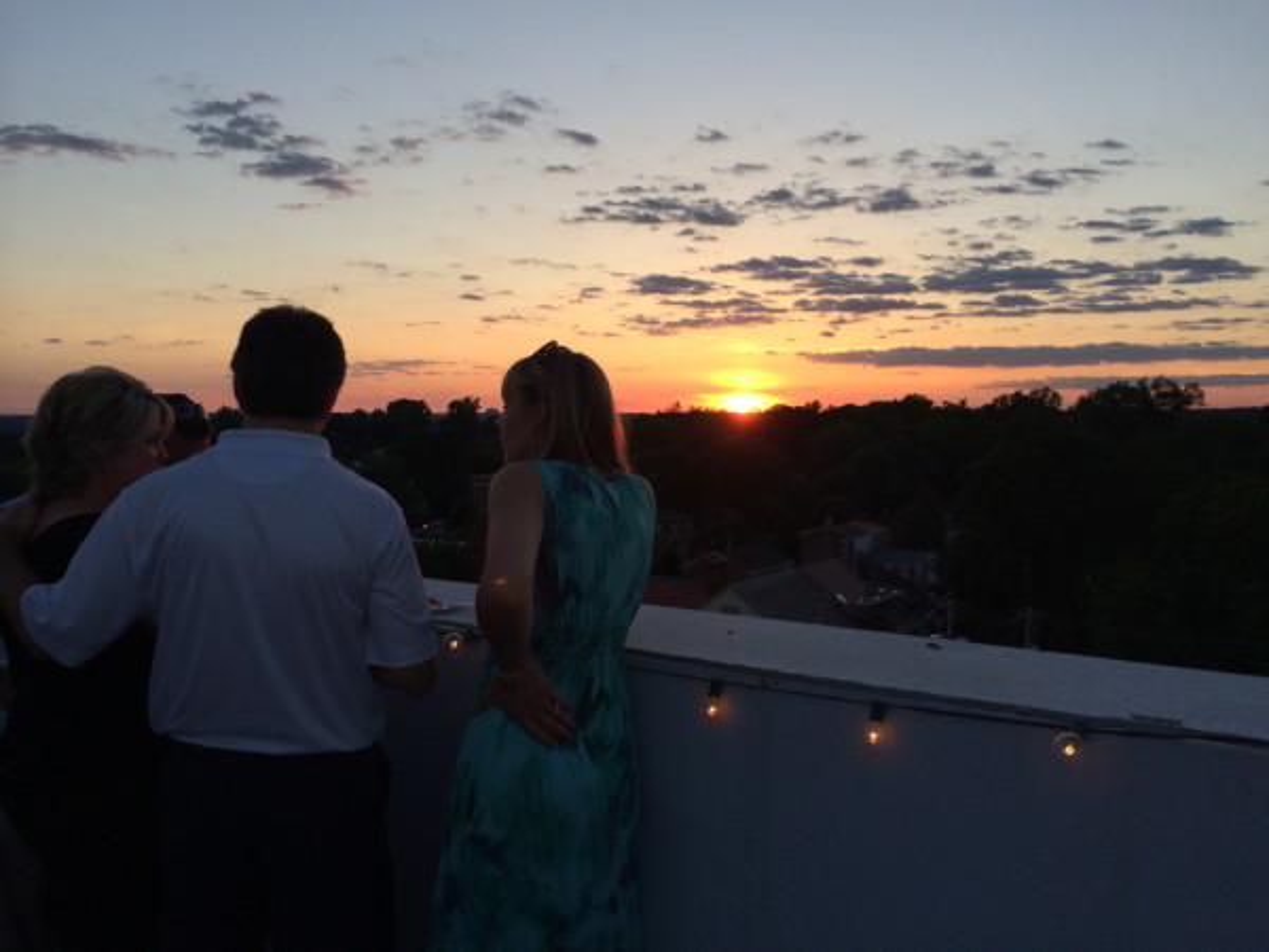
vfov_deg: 46.8
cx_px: 634
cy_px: 476
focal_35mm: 30
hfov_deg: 60.0
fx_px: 1100
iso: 32
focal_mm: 4.12
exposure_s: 1/477
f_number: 2.2
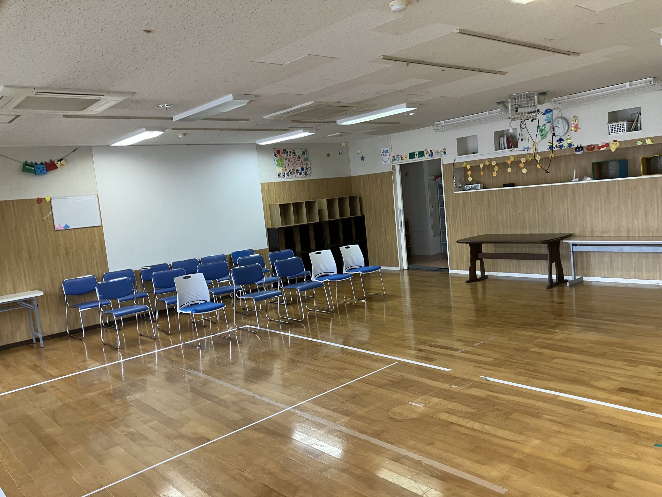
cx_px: 331
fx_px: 535
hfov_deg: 63.4
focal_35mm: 28
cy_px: 248
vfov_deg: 49.7
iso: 64
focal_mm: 3.99
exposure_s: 1/50
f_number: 1.8
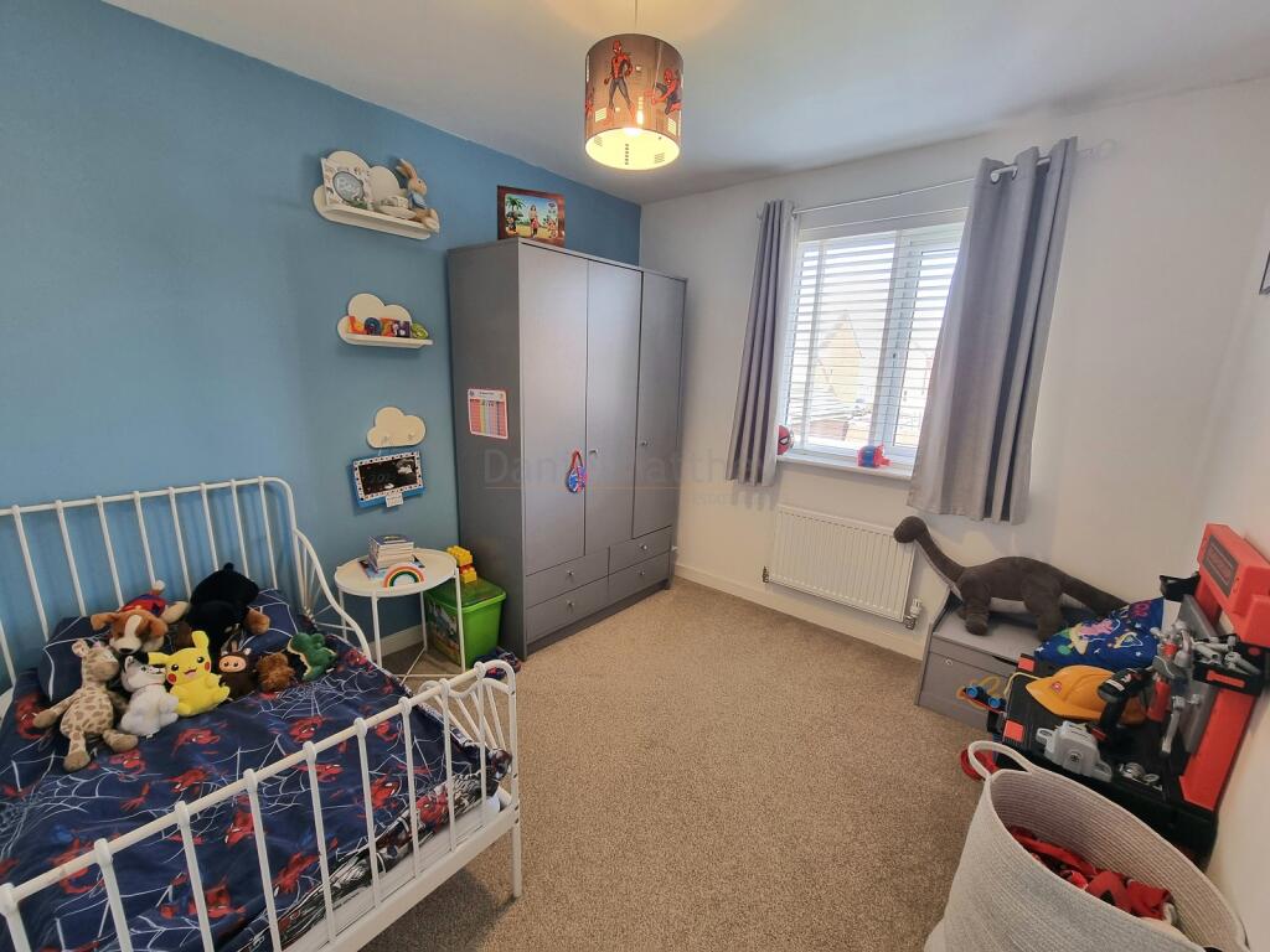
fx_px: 477
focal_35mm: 13
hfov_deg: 106.2
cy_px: 476
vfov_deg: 89.9
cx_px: 635
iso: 125
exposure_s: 1/50
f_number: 2.2
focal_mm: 2.2
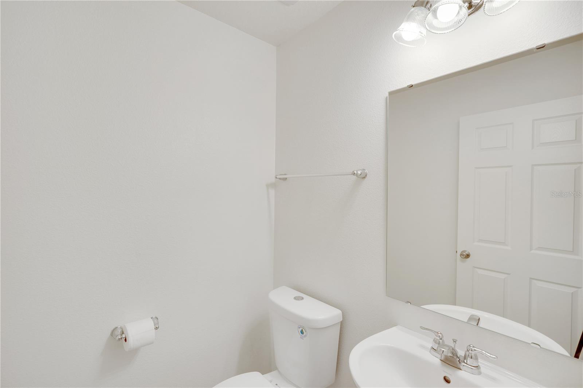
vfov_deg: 73.7
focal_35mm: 16
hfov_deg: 96.7
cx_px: 292
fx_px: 259
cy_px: 194
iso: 320
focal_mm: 16
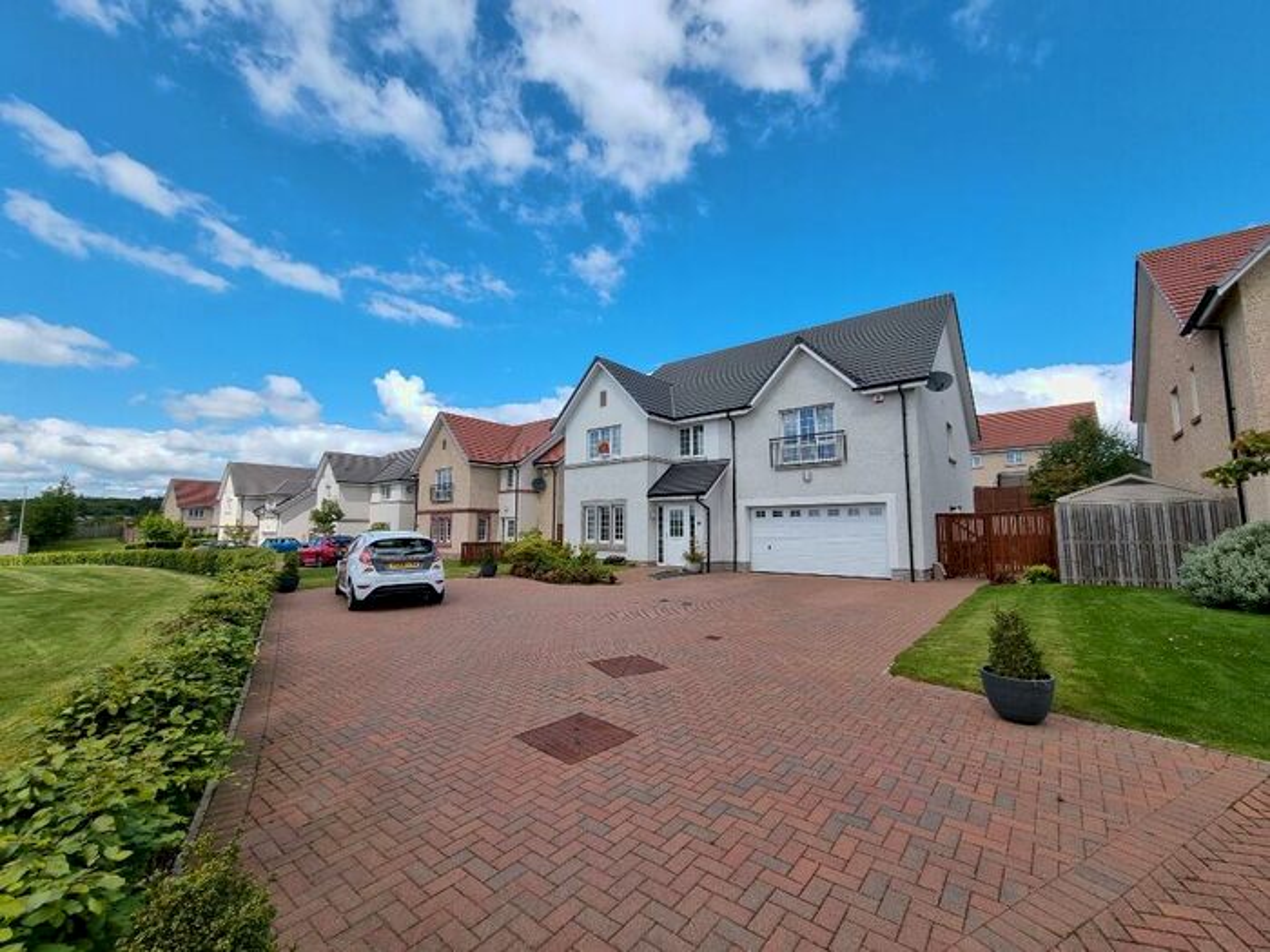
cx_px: 635
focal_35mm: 13
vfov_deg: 89.9
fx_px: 477
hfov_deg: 106.2
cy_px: 476
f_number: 2.2
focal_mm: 2.2
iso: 50
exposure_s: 1/1464
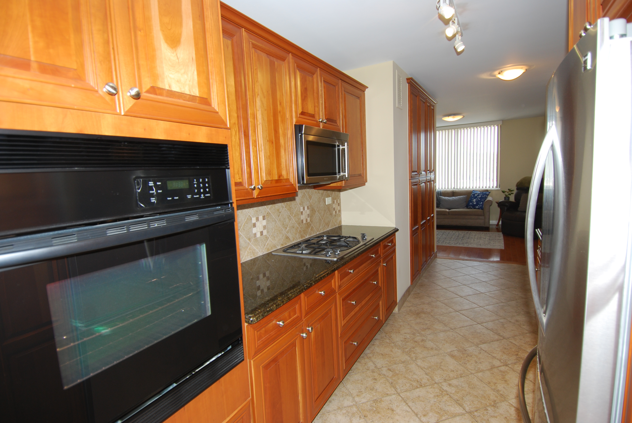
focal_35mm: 18
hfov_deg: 89.9
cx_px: 316
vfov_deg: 67.5
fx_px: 316
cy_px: 212
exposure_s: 1/60
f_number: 4
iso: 200
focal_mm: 12
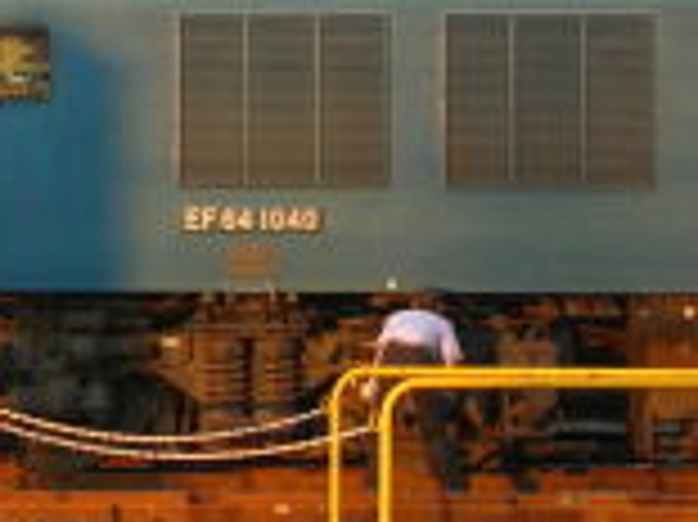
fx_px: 4795
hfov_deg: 8.2
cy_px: 50
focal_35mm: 238
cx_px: -194
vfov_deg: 6.2
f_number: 4
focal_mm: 12.3
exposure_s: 1/42.3
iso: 50
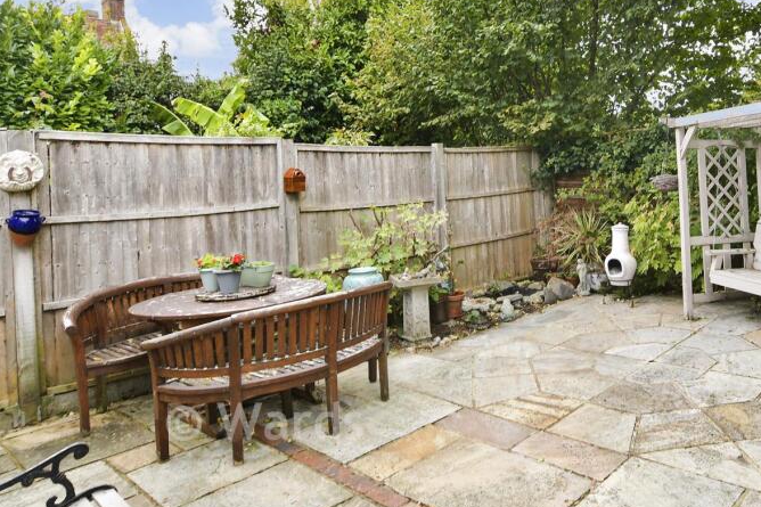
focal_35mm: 23
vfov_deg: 53.6
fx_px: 486
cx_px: 545
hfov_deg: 72.3
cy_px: 156
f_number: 8
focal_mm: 10
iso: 160
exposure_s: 1/15
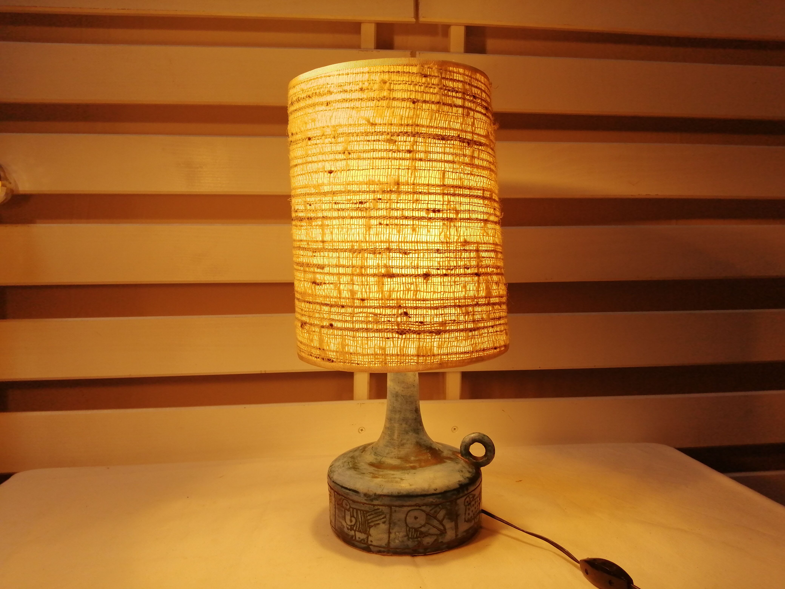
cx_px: 392
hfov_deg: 67.3
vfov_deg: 53.1
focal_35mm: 26
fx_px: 590
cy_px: 294
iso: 50
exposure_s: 1/241
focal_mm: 3.46
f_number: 1.8
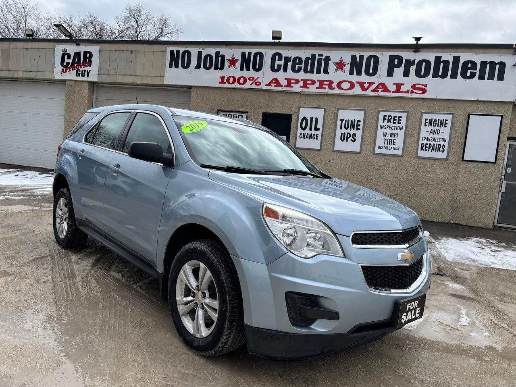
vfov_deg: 53.1
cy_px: 194
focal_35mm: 26
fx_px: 388
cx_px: 258
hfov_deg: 67.3
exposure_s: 1/2857
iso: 50
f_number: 1.6
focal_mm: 5.96
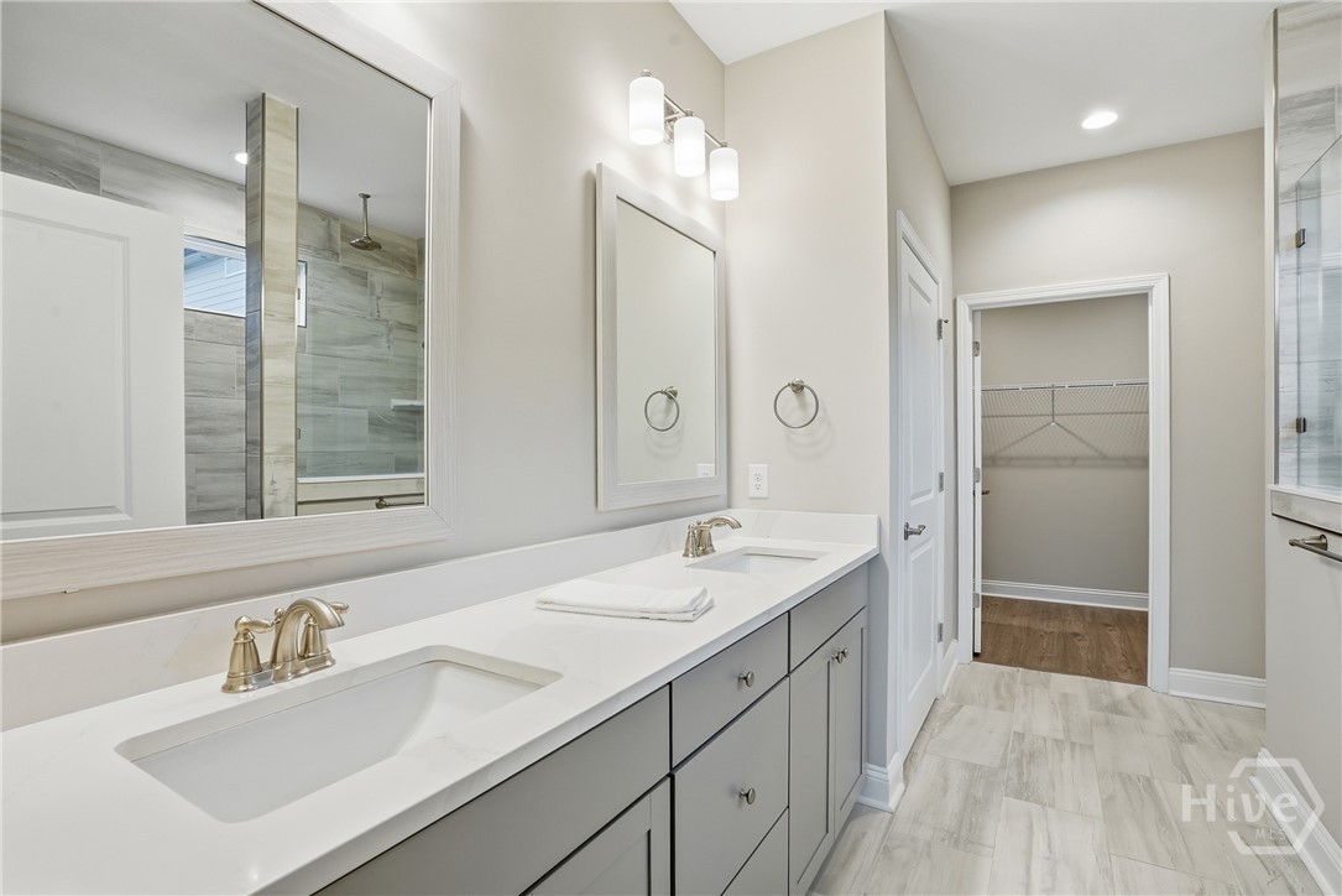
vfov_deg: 73.8
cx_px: 671
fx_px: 597
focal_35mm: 16
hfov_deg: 96.7
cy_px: 448
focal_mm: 16
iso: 320
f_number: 8
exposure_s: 1/160
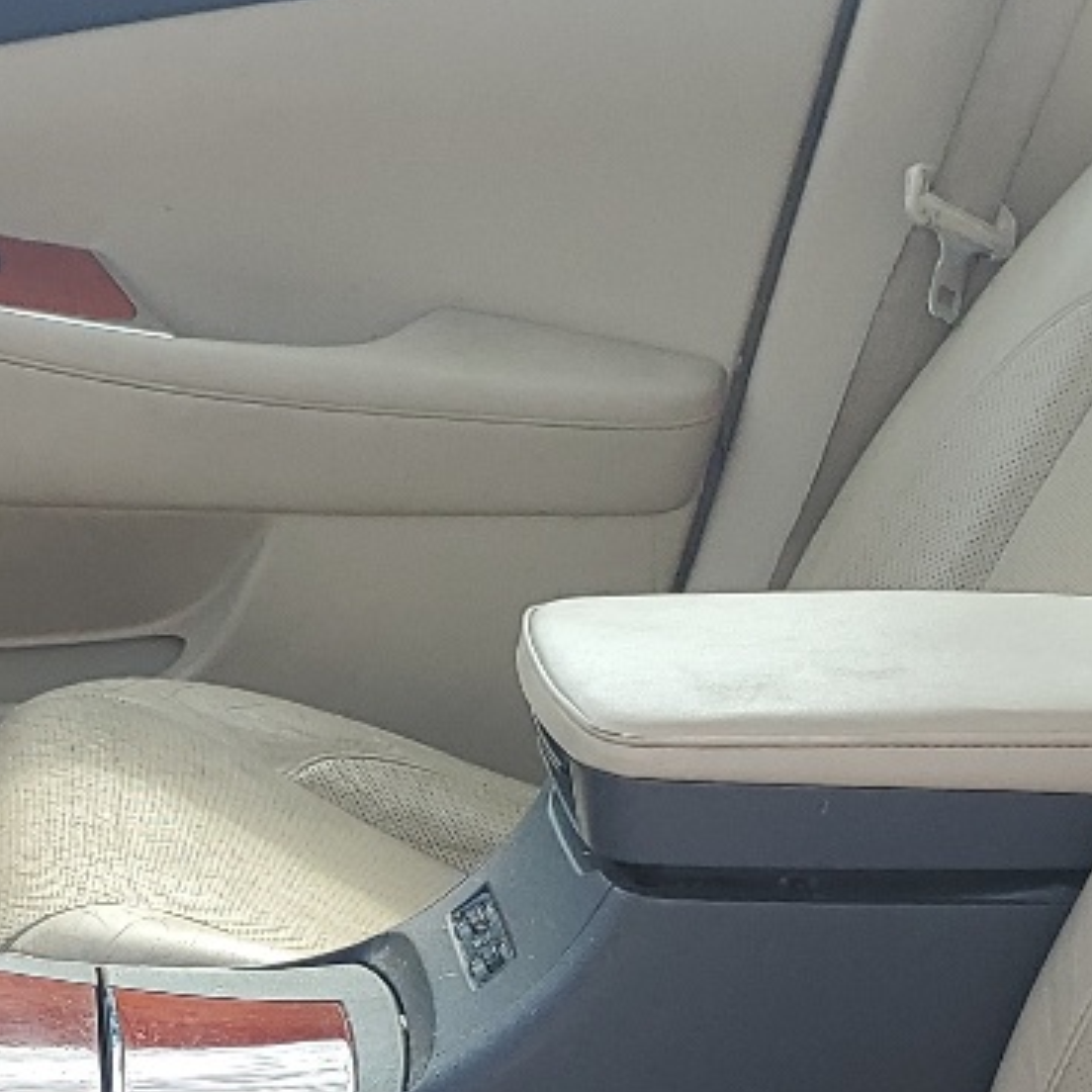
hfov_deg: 17.2
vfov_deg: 16.9
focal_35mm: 100
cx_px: 178
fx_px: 3569
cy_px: 1148
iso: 50
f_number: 1.5
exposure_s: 1/625
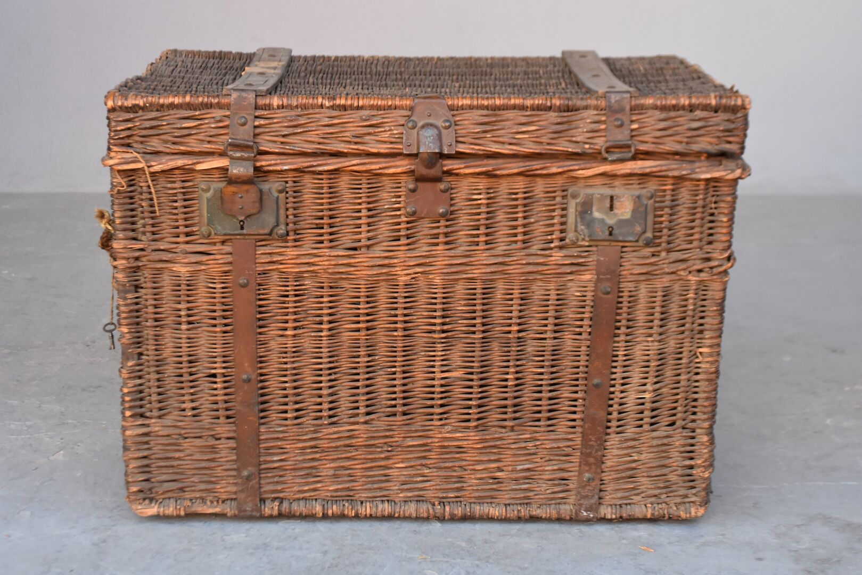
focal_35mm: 72
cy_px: 288
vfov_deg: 18.9
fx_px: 1724
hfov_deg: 28.1
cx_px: 431
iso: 800
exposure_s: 1/160
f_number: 6.3
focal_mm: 48
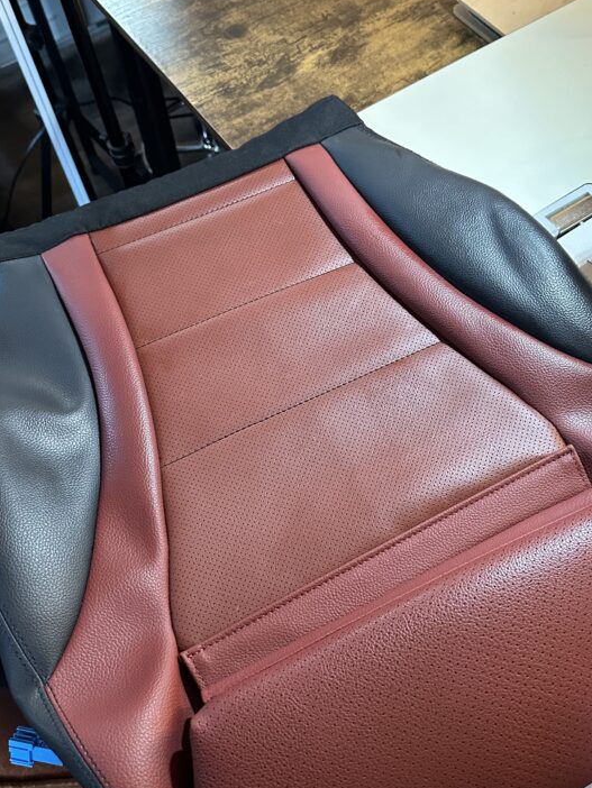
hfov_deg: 40.6
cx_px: 340
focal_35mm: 35
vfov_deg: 52.6
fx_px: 798
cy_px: 365
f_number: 1.78
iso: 400
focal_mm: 6.86
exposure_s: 1/60
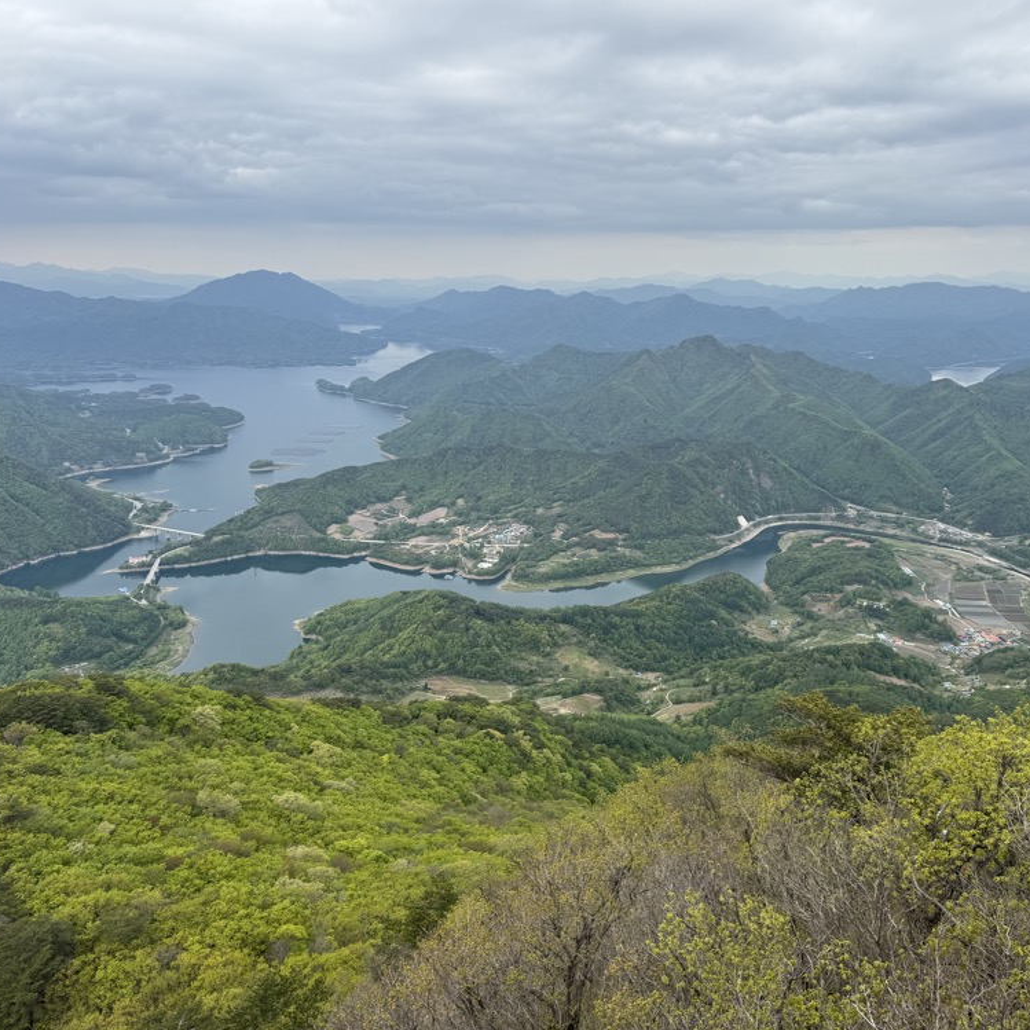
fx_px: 976
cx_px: 620
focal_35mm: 29
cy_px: 503
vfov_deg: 55.6
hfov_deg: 55.2
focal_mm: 6.76
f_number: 1.78
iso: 80
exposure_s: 1/1818
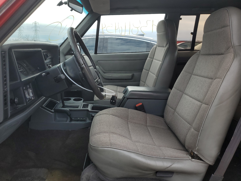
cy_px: 90
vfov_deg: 53.1
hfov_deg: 67.3
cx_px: 120
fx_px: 181
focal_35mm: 26
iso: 50
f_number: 1.5
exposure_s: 1/1111
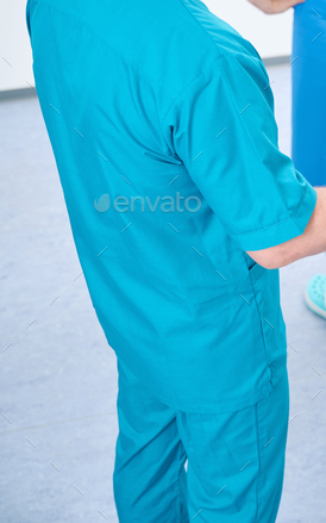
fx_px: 1090
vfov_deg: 26.9
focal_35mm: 77
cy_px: 195
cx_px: 322
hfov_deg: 16.7
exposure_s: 1/200
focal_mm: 37.3
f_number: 2.8
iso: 160
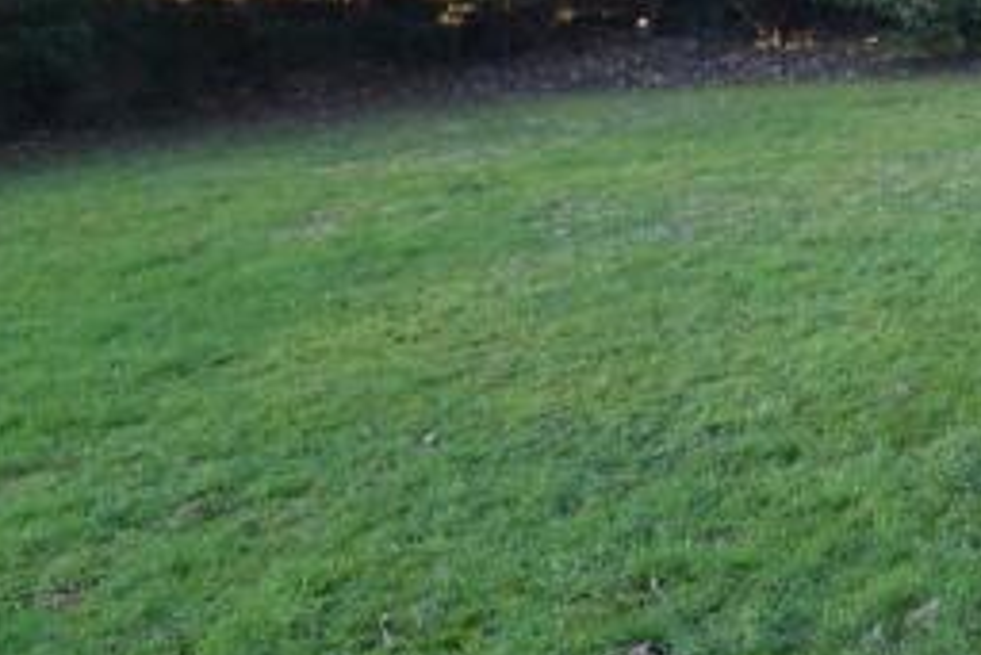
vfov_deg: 21.4
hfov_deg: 25.8
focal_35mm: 60
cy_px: -75
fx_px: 1636
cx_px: 1429
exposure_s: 1/125
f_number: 5.6
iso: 400
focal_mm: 10
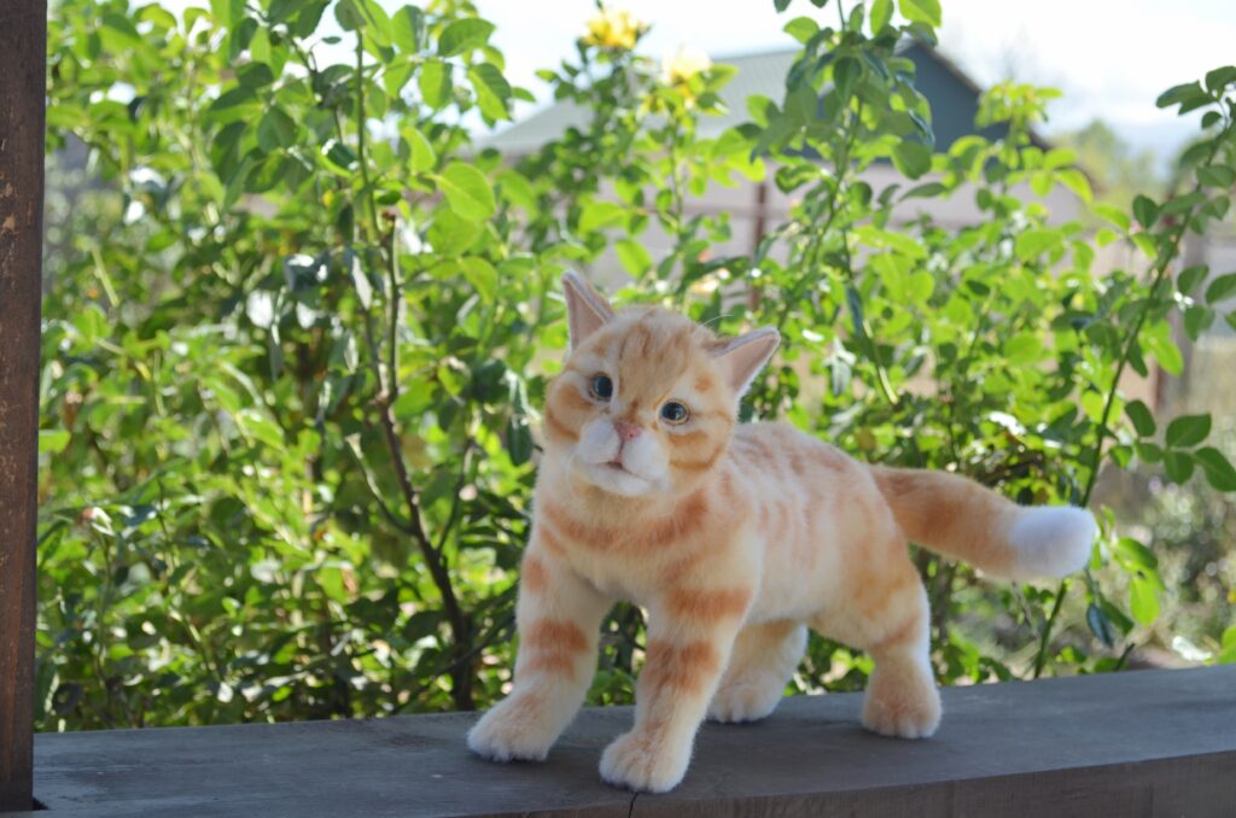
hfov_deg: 30.6
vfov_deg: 20.5
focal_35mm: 66
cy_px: 409
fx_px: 2261
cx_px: 618
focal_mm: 44
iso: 100
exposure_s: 1/160
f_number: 5.6
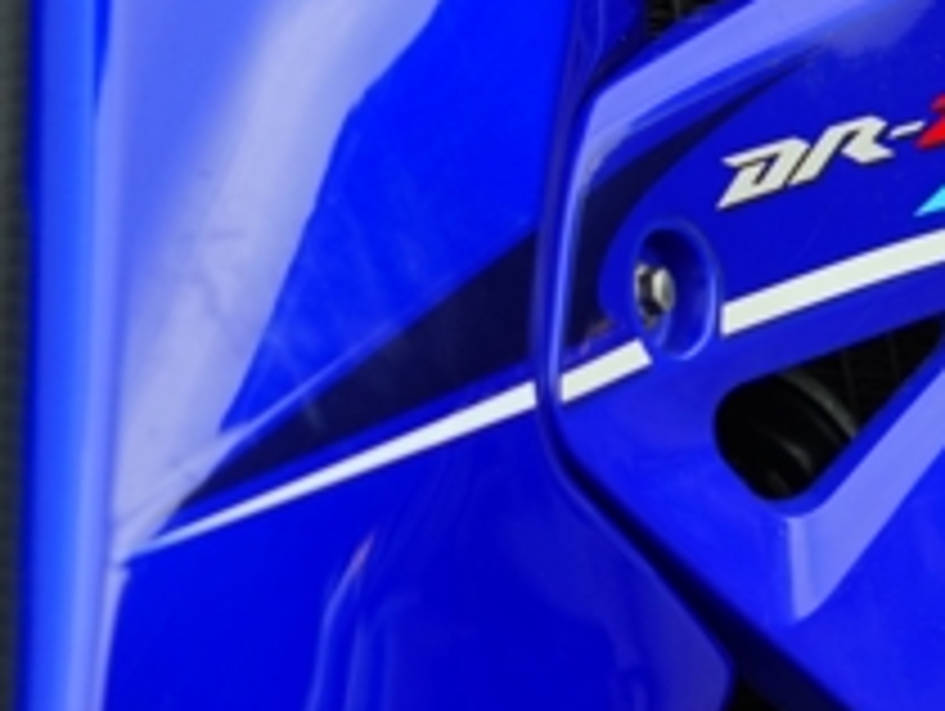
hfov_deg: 6.6
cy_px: 0
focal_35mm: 300
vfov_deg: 5.0
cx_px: 950
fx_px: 8199
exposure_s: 1/100
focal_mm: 82
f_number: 5.6
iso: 100
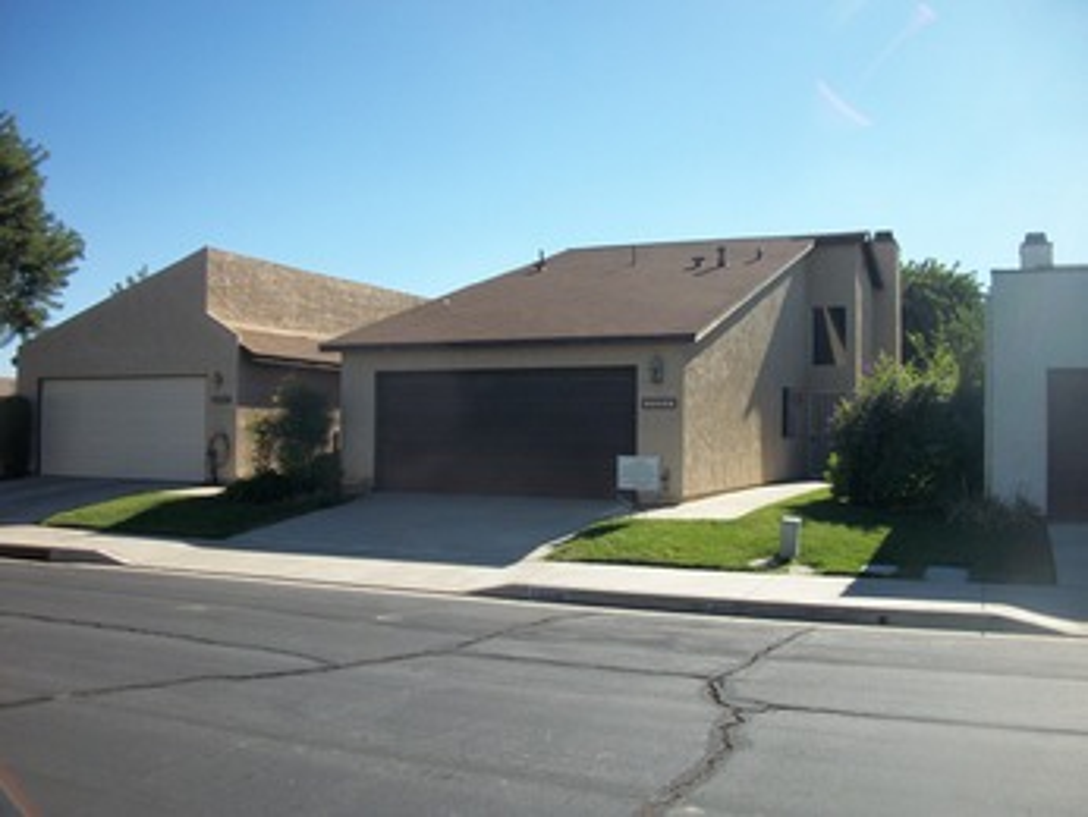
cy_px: 408
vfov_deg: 44.2
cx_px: 544
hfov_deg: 56.8
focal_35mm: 32
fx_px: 1006
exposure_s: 1/160
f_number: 8.8
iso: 80
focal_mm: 5.7
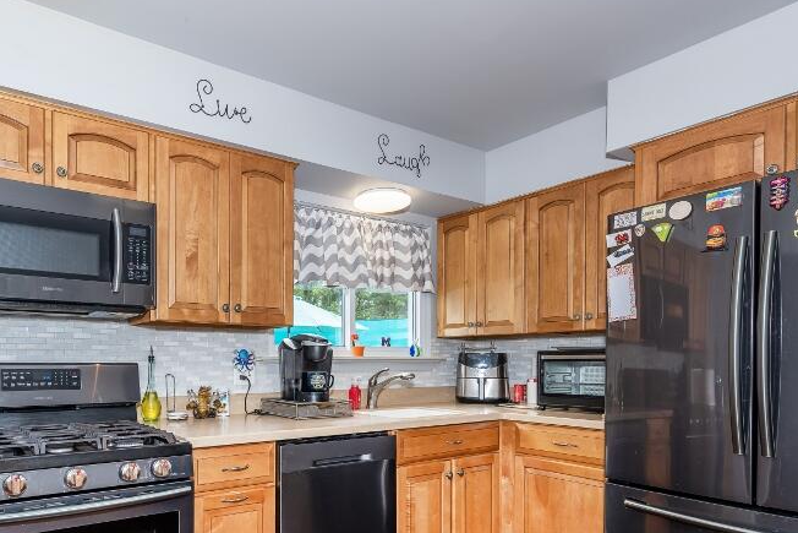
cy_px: 404
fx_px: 488
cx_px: 253
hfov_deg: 75.6
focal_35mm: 22
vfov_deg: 54.4
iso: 100
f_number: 5.6
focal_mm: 14
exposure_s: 1/60
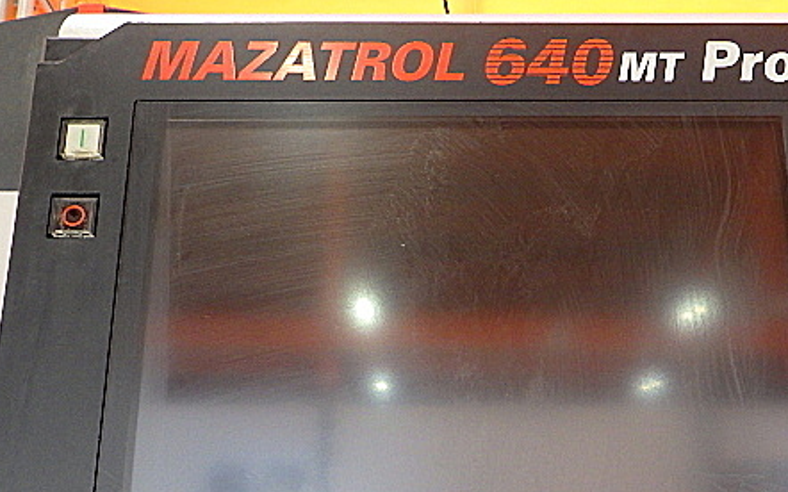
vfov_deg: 29.3
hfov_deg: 46.1
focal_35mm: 43
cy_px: 383
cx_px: 456
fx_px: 923
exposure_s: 1/45
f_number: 3.5
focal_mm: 5
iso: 640
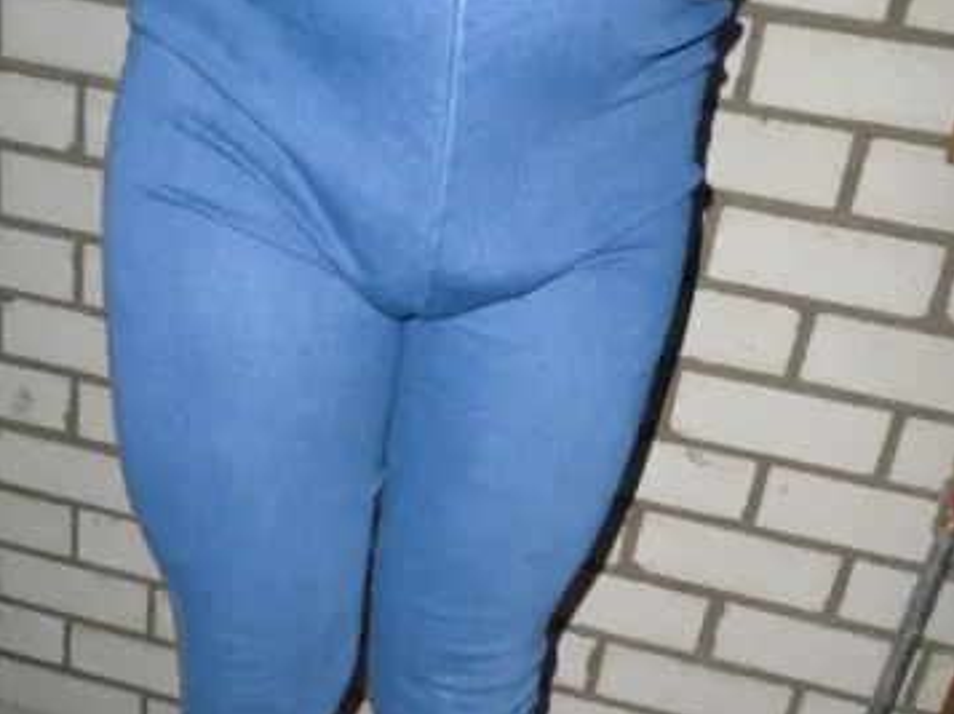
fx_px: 964
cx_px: 478
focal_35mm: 35
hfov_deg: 52.7
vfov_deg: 40.2
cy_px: 463
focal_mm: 4.6
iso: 320
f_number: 3.2
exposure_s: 1/30
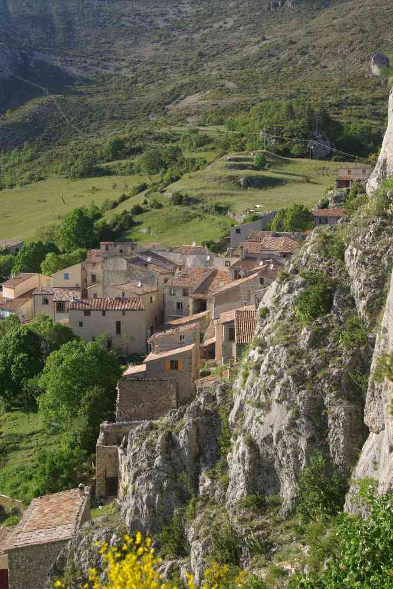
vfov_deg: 40.0
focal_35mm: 50
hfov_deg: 27.3
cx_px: 196
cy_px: 294
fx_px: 810
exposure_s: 1/125
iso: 100
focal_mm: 33
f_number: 6.7
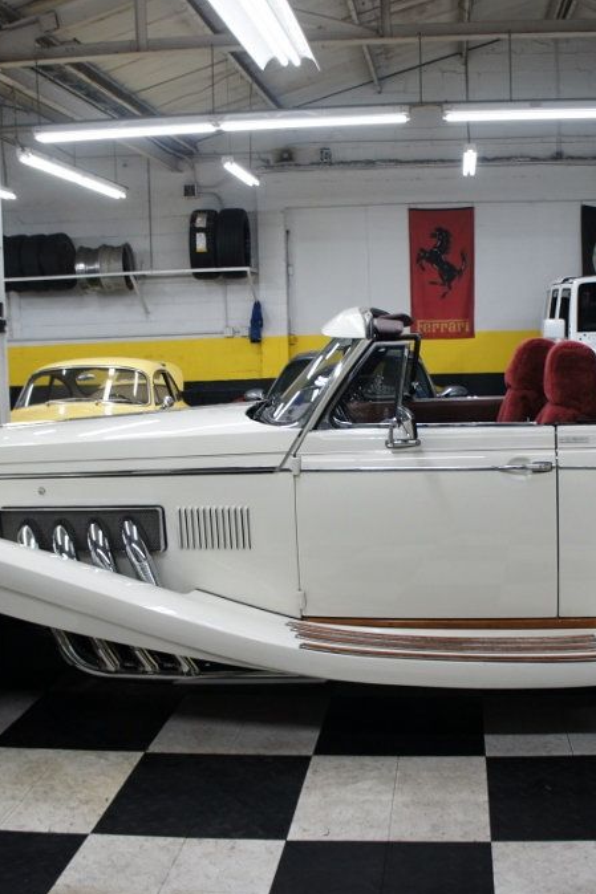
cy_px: 450
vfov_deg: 47.4
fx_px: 1019
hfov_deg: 32.5
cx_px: 373
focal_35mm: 41
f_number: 4
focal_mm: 18
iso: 400
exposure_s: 1/80
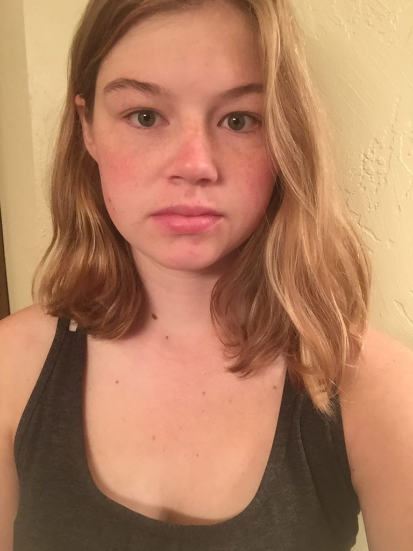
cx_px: 206
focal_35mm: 31
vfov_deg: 58.4
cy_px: 276
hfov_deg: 45.4
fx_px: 493
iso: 125
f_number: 2.2
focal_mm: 2.65
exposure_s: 1/30
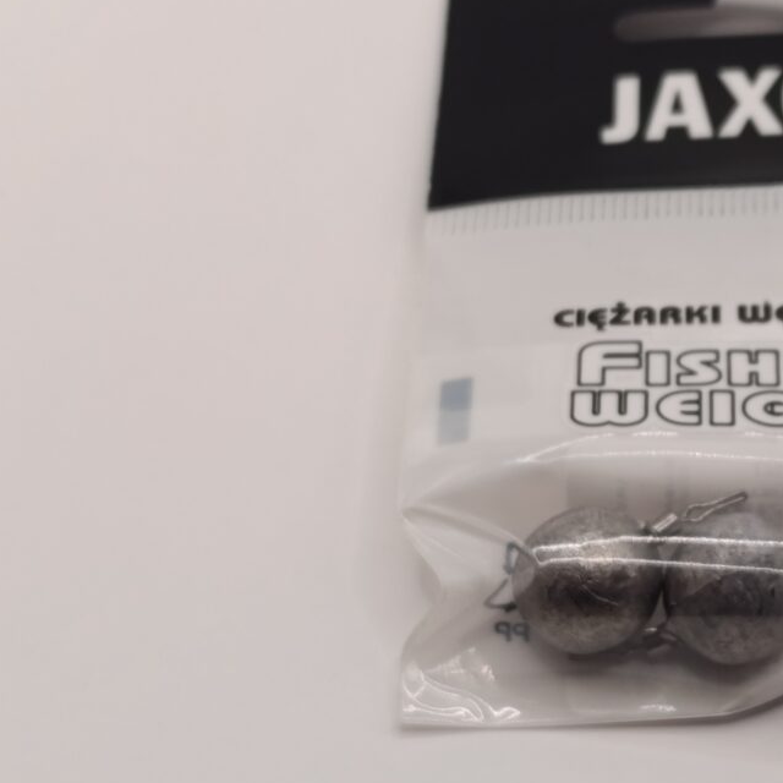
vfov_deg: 19.5
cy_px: 437
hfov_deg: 19.1
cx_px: 730
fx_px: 2278
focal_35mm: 89
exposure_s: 1/99.9
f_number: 1.6
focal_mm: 6.14
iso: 200
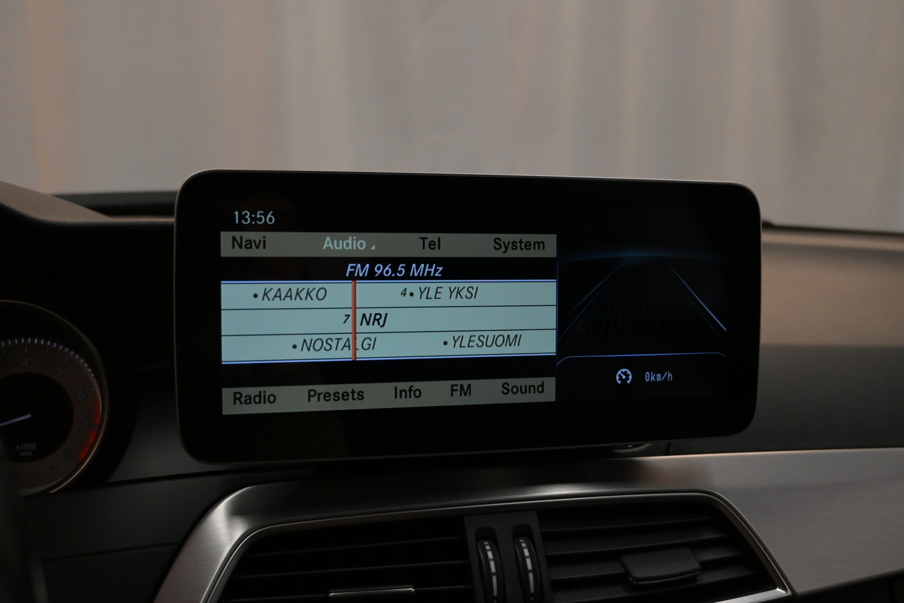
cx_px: 452
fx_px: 904
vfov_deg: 36.9
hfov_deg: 53.1
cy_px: 302
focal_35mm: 36
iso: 1600
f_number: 4
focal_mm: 24
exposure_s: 1/400
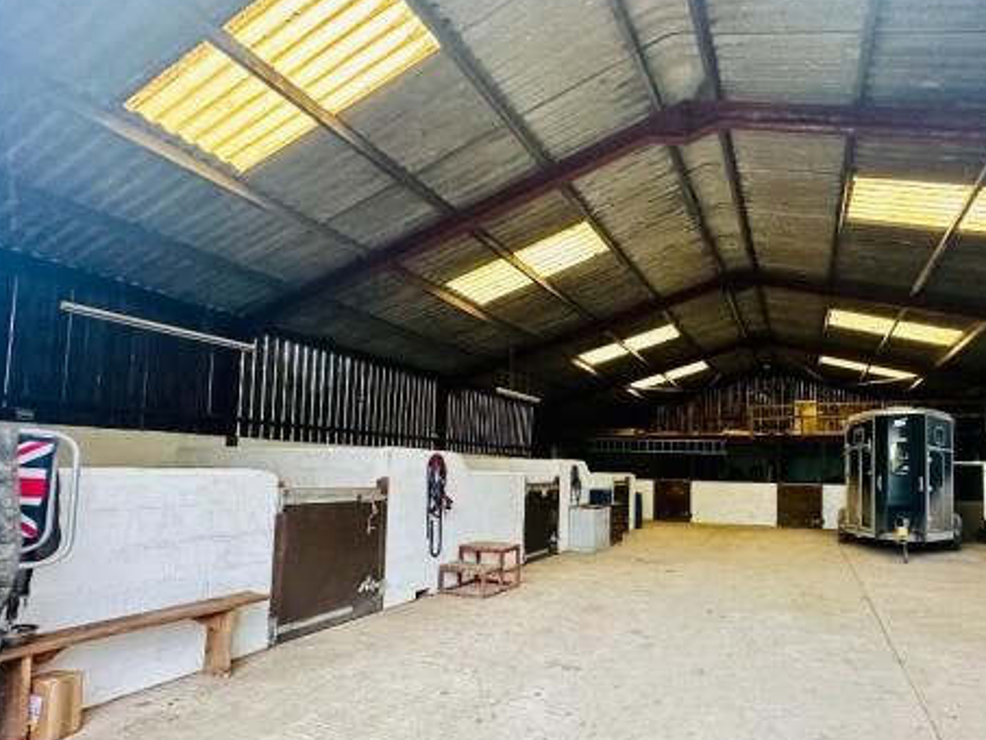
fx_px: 513
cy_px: 447
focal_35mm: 18
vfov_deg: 70.8
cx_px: 621
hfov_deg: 85.9
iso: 320
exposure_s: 1/77
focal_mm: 2.22
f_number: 2.2
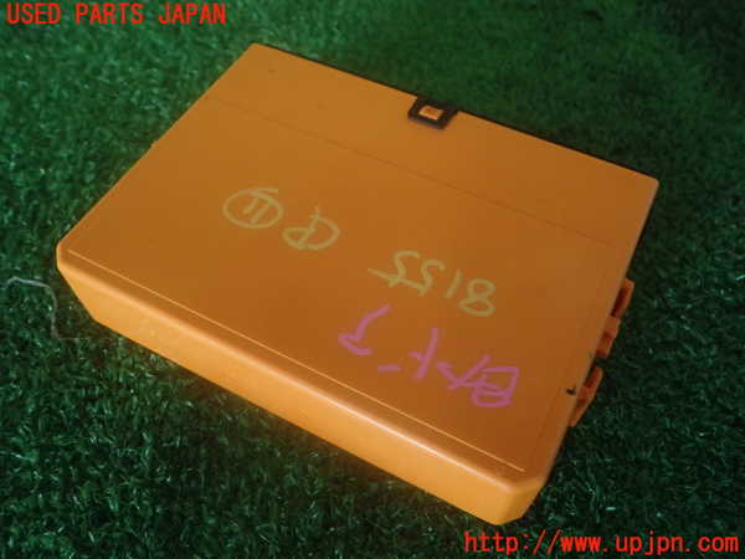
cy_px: 280
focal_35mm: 30
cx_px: 372
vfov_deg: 46.8
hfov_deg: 60.0
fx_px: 646
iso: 400
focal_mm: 5.5
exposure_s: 1/125
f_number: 2.3
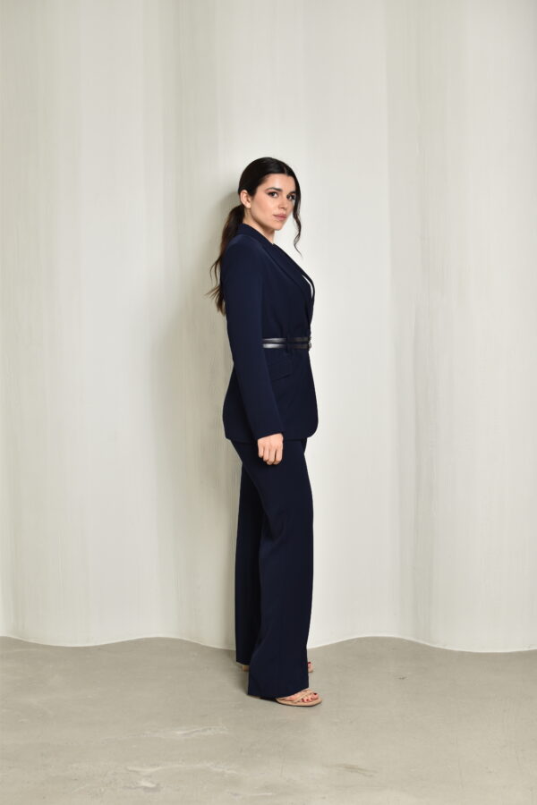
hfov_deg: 25.8
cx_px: 268
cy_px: 402
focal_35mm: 52
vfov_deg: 37.9
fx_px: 1175
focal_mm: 35
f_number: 4
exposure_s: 1/200
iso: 160
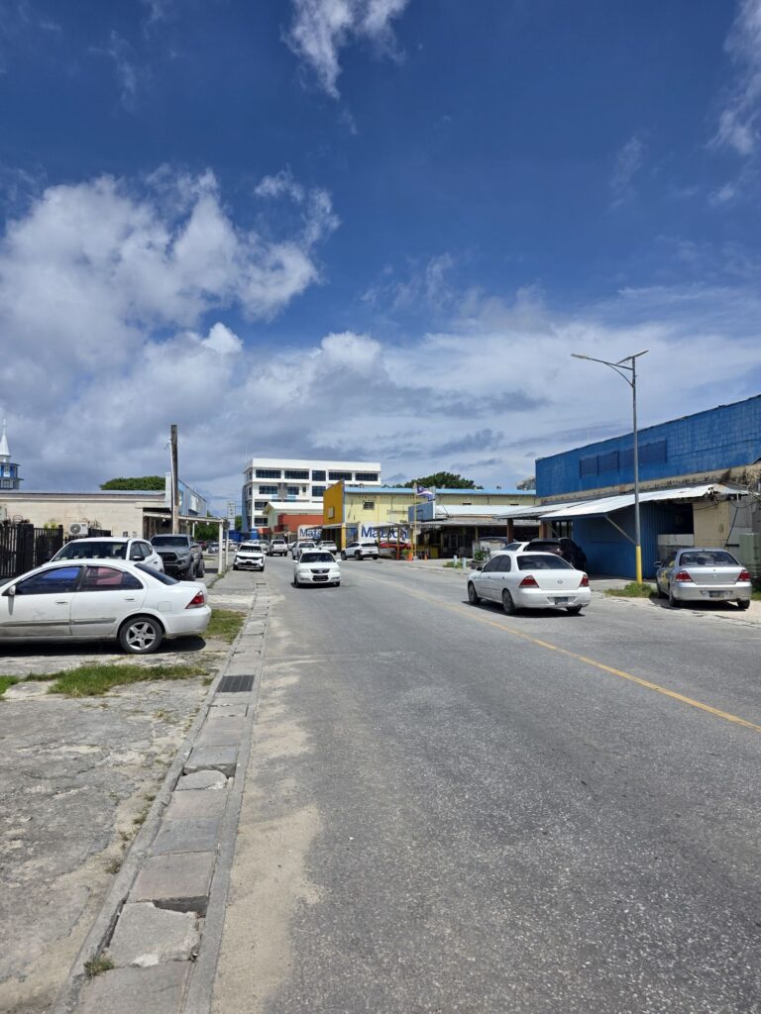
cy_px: 507
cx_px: 380
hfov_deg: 58.9
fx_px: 674
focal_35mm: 23
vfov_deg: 73.9
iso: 50
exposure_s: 1/7944
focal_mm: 6.3
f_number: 1.7
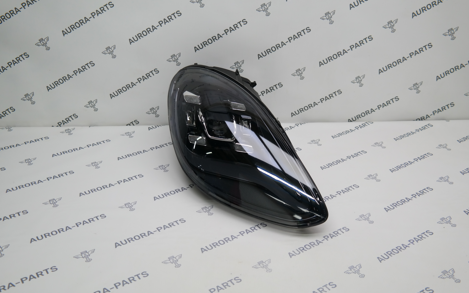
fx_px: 498
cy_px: 140
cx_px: 234
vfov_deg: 32.8
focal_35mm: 39
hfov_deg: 50.4
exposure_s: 1/80
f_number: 4
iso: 200
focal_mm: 25
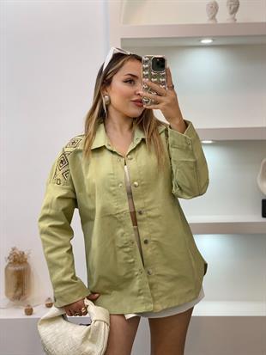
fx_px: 533
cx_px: 133
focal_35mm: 52
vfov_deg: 36.8
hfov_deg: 28.0
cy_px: 178
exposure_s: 1/100
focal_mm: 6
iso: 80
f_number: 2
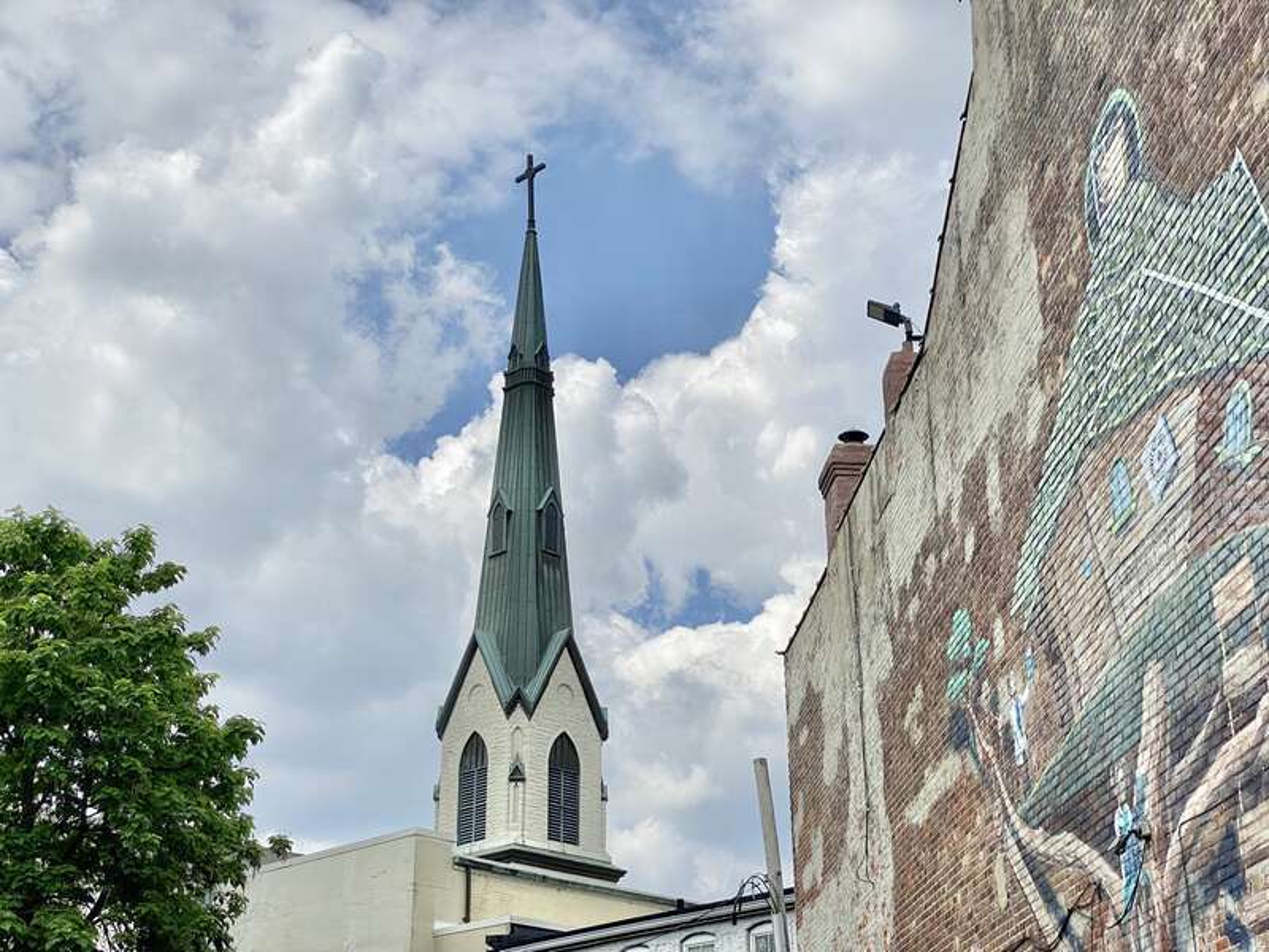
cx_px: 634
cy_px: 476
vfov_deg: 28.0
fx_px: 1906
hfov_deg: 36.8
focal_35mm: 52
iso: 20
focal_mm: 6
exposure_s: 1/2994
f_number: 2
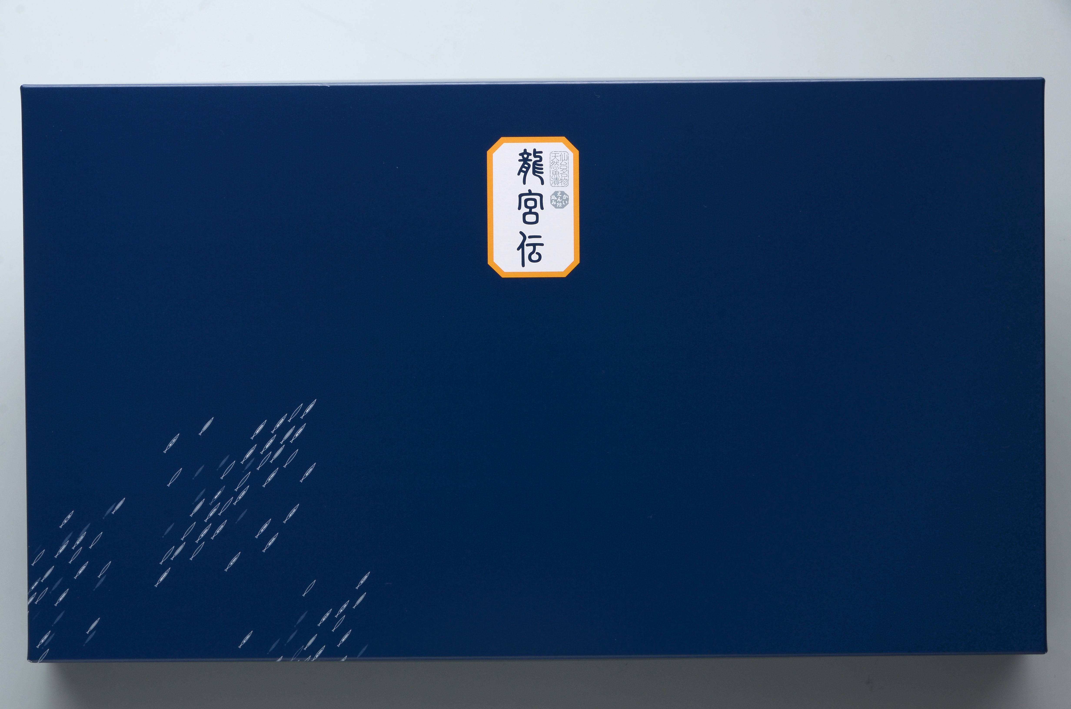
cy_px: 354
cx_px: 536
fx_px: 3652
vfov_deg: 11.1
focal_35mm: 123
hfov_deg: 16.7
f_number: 14
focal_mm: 82
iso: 250
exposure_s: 1/160
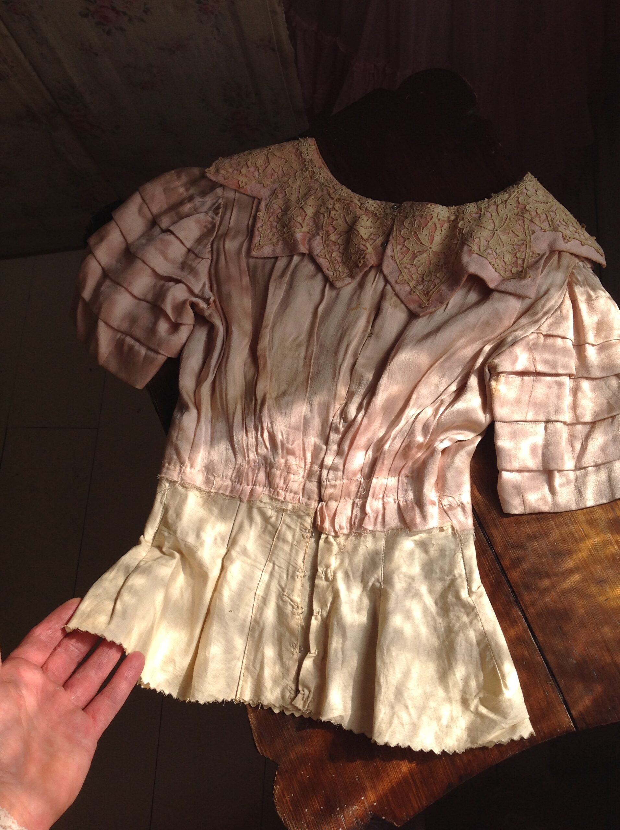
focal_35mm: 35
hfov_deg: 40.6
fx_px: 838
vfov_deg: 52.7
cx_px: 310
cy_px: 415
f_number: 2.4
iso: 50
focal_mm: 4.28
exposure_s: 1/889
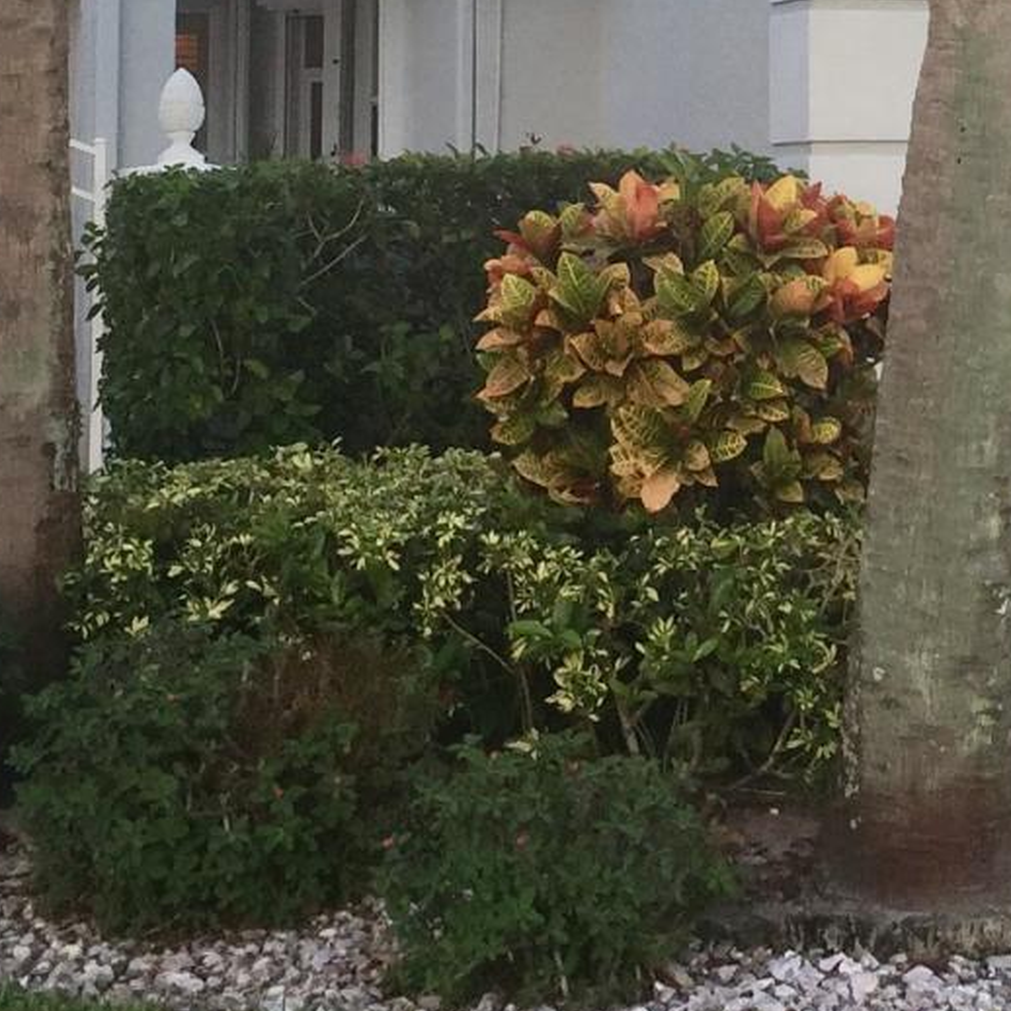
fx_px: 3271
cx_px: 1029
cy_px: -39
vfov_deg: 17.1
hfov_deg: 17.1
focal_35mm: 99
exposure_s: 1/280
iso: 32
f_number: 2.2
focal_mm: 4.15
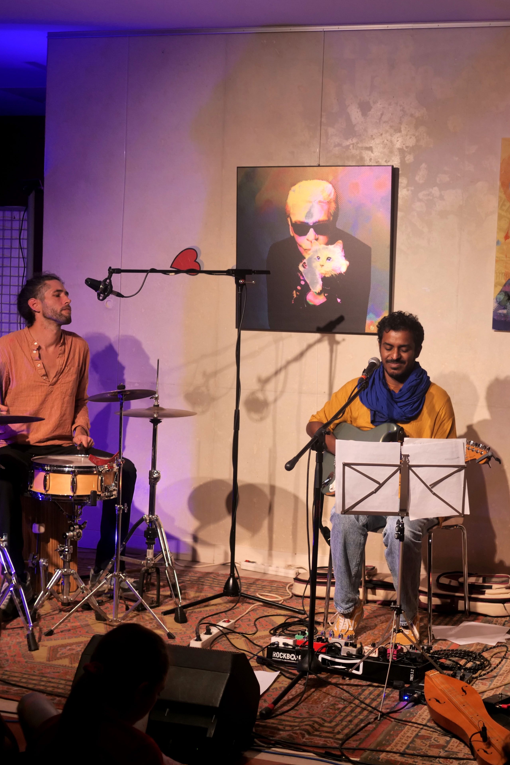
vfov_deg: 35.6
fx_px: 1190
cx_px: 363
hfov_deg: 24.0
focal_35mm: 56
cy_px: 382
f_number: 1.7
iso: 200
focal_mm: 20
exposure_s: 1/125
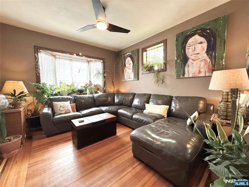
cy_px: 94
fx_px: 101
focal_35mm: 14
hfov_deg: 102.1
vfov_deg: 85.7
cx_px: 124
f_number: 2.2
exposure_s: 1/120
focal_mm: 2.22
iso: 250
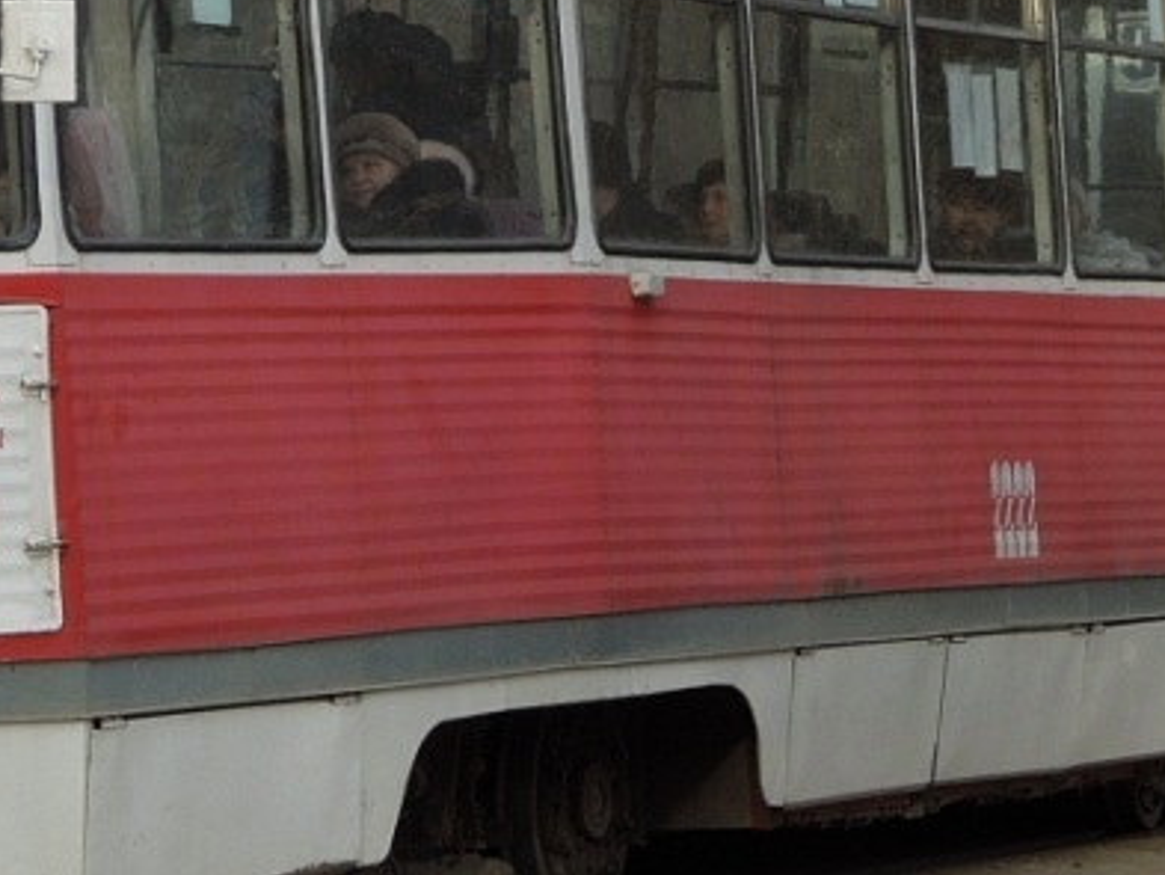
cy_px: -24
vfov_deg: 5.4
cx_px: 205
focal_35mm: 276
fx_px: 9292
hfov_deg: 7.2
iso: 100
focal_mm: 19.1
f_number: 4.7
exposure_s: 1/200
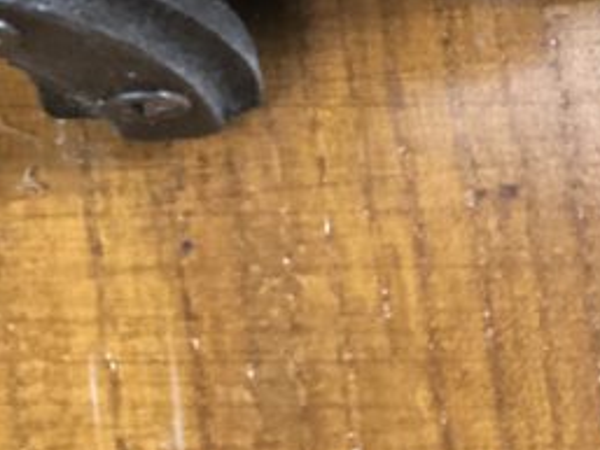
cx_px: -488
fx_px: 3590
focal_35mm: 207
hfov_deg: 9.1
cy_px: -266
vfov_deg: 7.1
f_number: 2.4
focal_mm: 6
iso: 160
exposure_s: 1/17
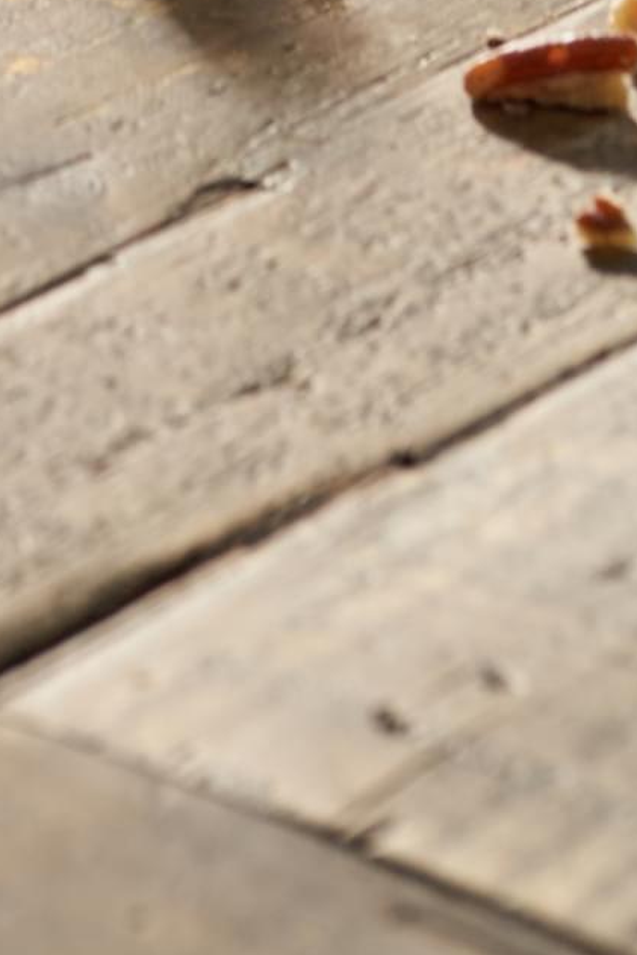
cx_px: 27
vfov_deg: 5.0
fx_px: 10716
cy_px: -1215
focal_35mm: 404
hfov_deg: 3.4
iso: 500
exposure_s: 1/60
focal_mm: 85
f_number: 8
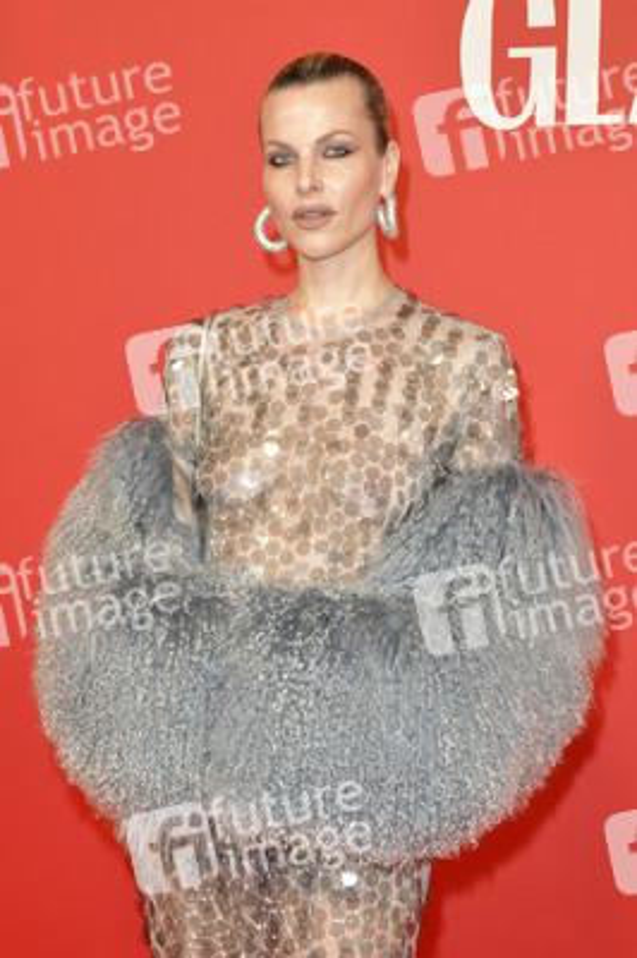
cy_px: 479
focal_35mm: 52
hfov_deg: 25.9
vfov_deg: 38.2
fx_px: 1382
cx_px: 318
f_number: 7.1
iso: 1600
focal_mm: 52
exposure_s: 1/200
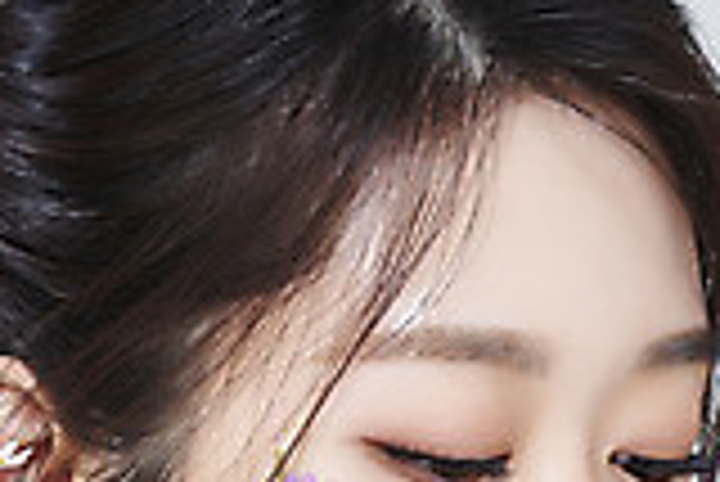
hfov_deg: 5.3
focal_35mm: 392
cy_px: 644
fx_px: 7847
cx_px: 304
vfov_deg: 3.5
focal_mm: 105
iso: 64
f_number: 11
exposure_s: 1/125
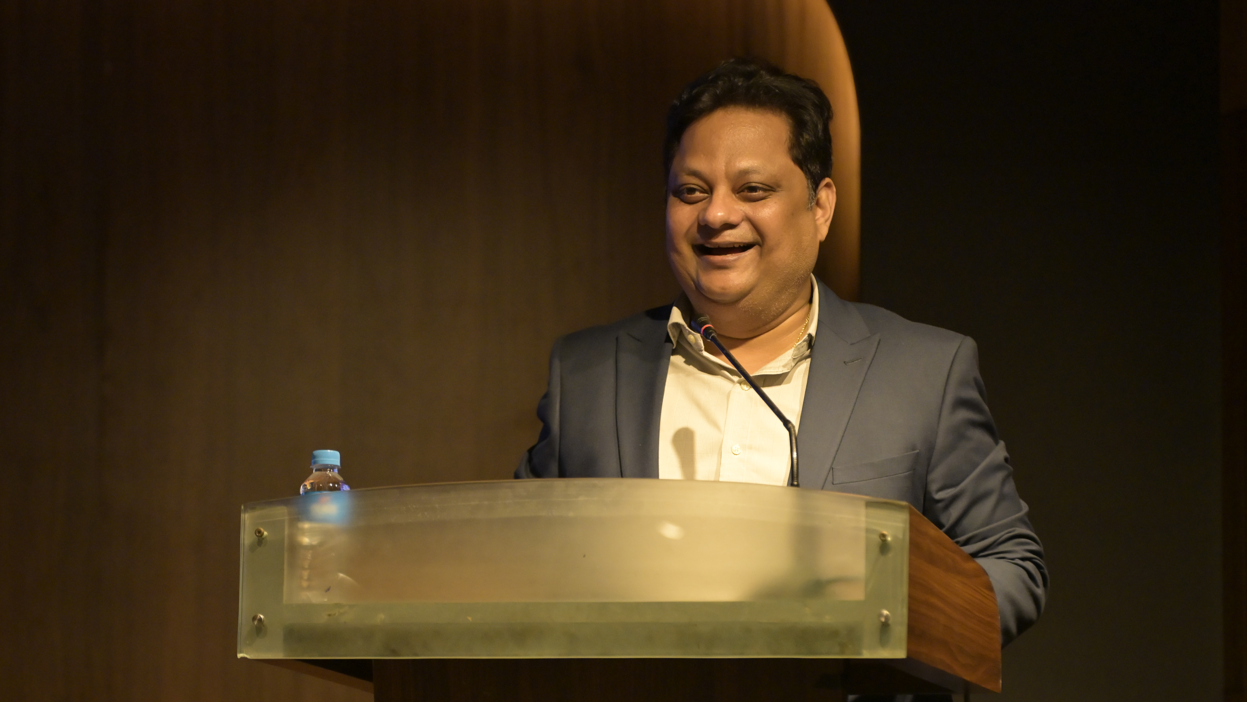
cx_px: 658
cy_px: 368
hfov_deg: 12.5
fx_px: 5687
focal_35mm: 172
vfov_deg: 7.1
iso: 5000
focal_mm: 155
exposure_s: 1/640
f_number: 4.8
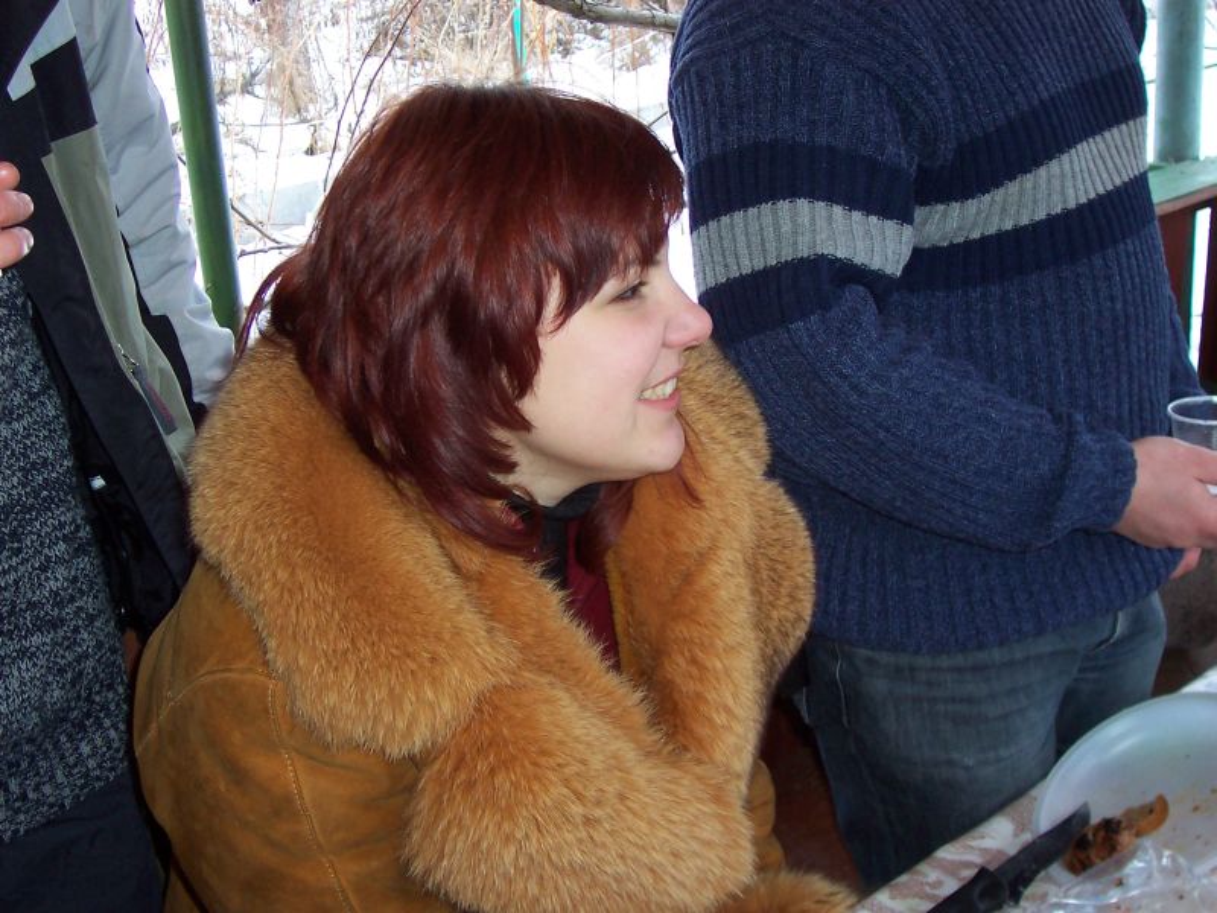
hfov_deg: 41.2
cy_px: 456
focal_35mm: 46
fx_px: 1617
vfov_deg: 31.5
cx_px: 608
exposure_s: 1/60
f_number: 3
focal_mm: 7
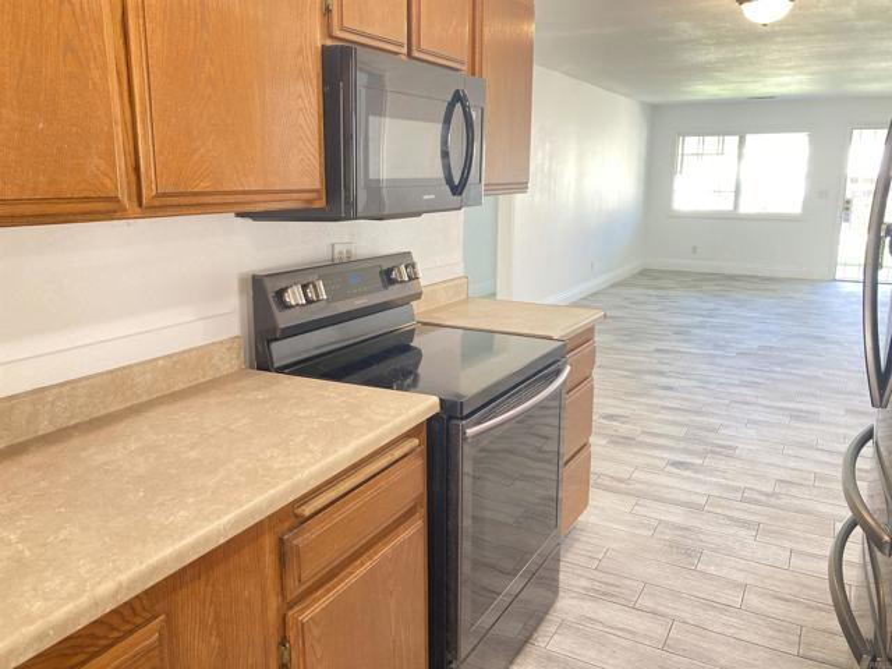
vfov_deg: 49.7
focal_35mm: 28
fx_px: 722
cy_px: 334
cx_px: 446
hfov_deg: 63.4
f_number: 1.8
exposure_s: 1/40
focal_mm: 3.99
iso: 250
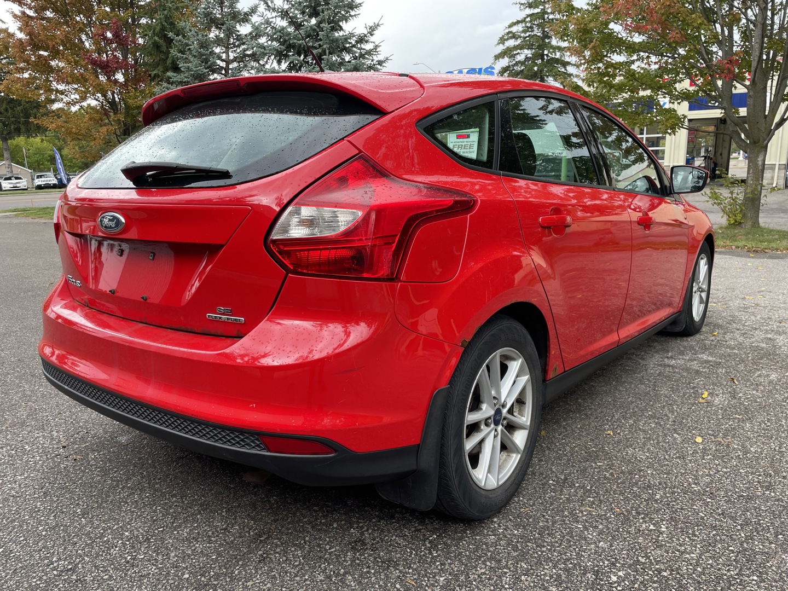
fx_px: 592
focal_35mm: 26
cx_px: 394
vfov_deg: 53.1
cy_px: 296
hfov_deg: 67.3
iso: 64
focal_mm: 4.2
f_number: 1.6
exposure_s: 1/121
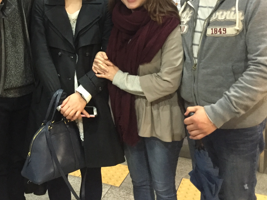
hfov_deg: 35.3
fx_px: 409
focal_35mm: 53
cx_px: 62
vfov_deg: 26.7
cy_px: 26
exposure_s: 1/15
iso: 320
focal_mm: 4.15
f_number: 2.2
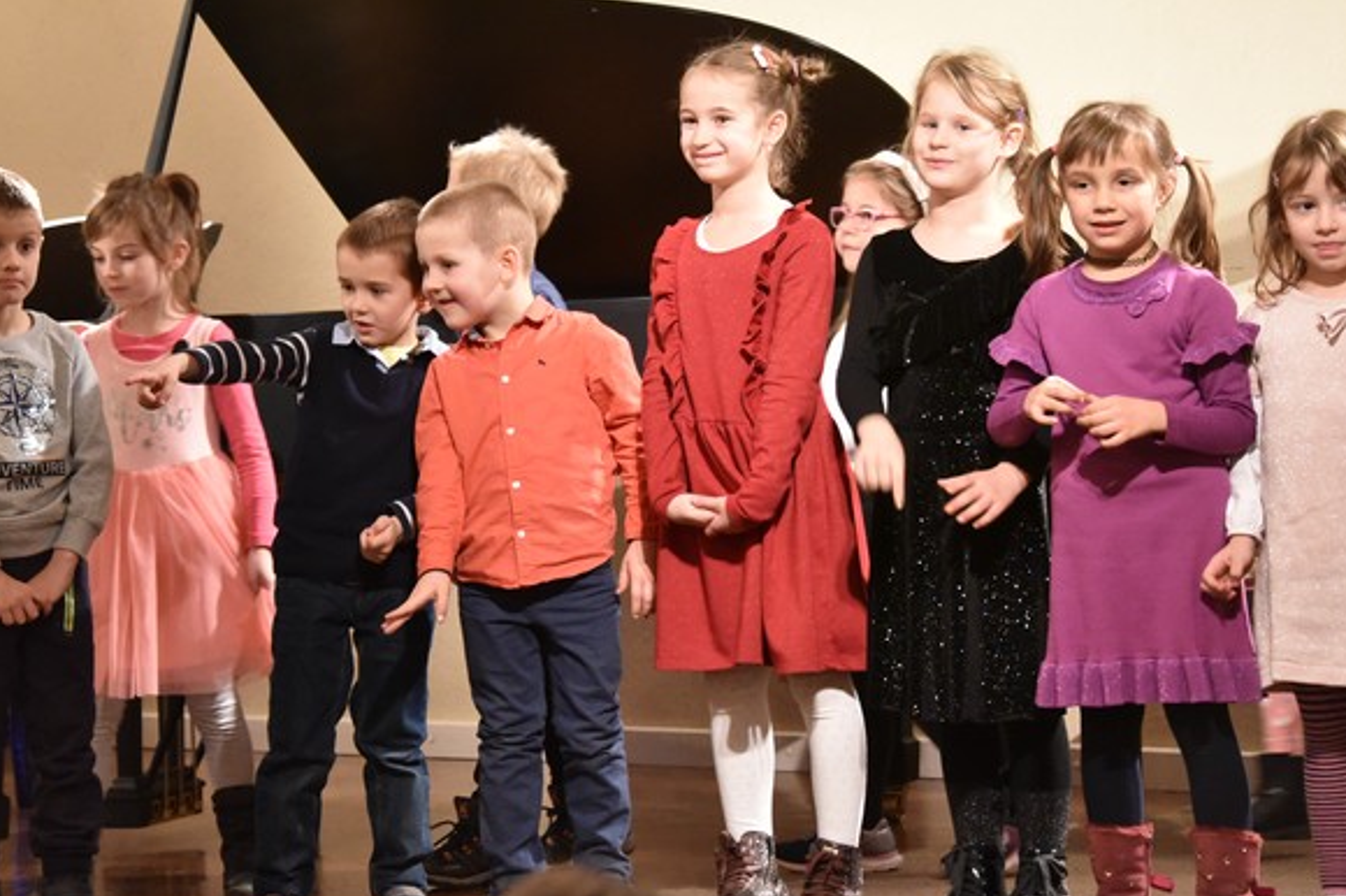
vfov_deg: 10.5
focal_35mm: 130
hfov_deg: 15.7
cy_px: 334
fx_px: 4858
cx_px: 419
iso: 8000
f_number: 5.3
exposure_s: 1/60
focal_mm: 92
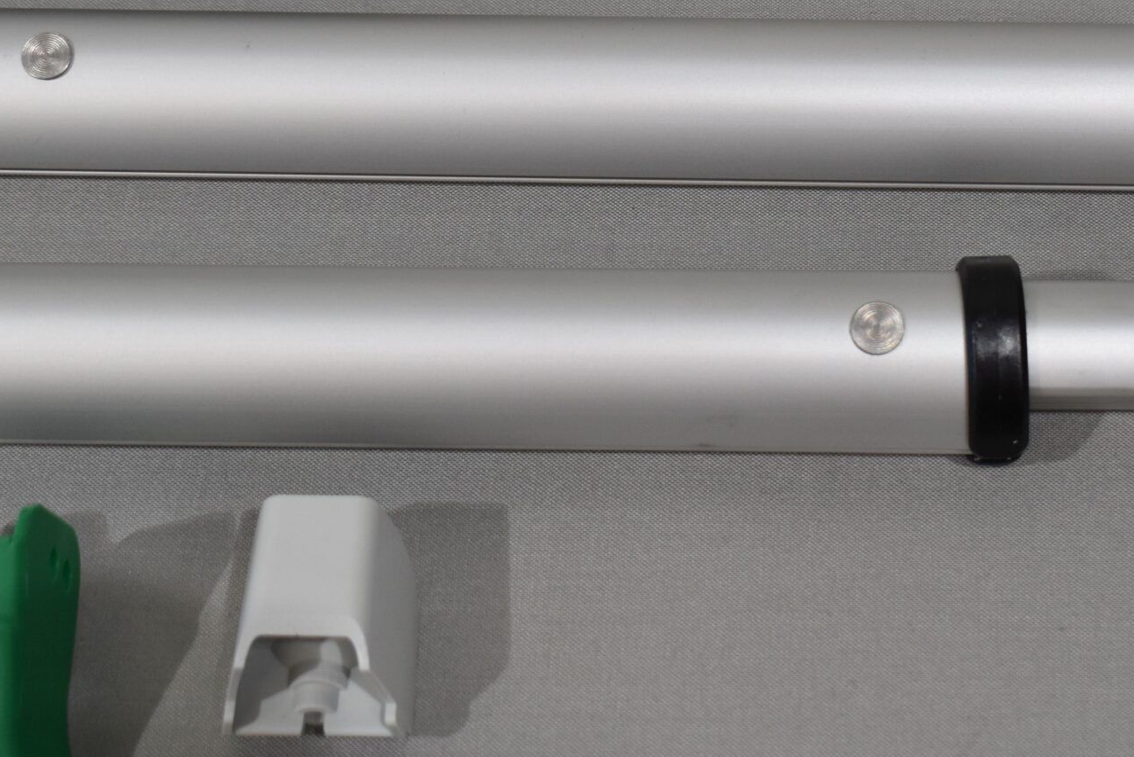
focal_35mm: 87
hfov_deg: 23.3
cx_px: 755
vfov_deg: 15.5
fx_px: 2741
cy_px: 60
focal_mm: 29
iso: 400
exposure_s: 1/125
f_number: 5.6
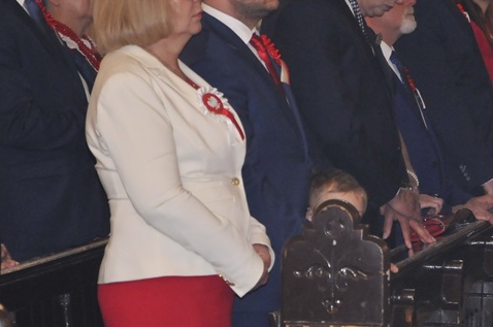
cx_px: 446
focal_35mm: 251
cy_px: 168
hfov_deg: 8.2
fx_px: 3432
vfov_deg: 5.5
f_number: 5.3
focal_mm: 80
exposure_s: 1/60
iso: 1100
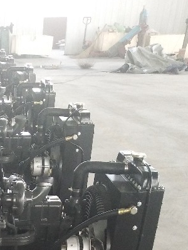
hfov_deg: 17.7
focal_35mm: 78
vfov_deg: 21.4
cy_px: 367
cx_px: -56
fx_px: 565
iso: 250
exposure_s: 1/50
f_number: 2
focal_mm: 3.88
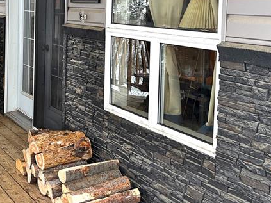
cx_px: 54
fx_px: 493
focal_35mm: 63
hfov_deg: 30.0
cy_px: 34
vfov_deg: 22.9
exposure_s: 1/121
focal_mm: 5.96
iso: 50
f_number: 1.6
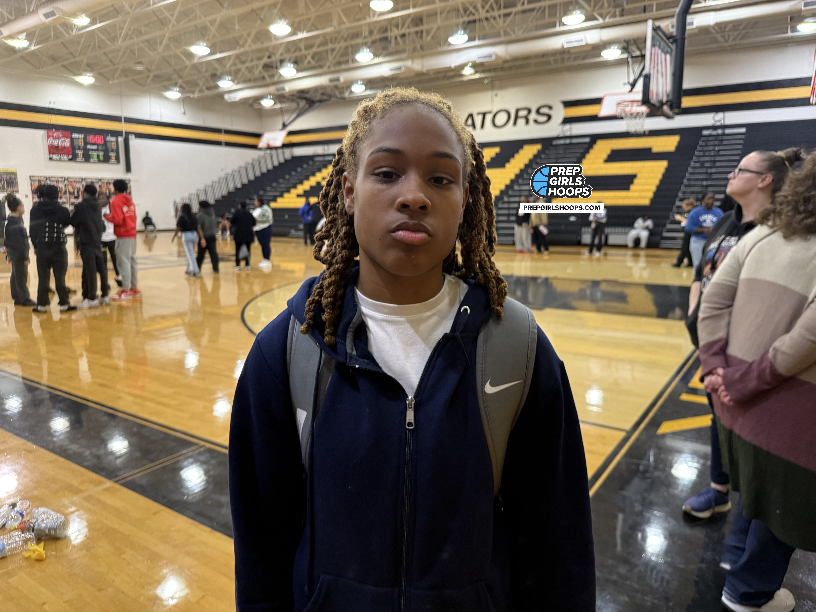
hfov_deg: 71.6
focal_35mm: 24
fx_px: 566
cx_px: 408
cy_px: 306
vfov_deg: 56.8
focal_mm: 6.76
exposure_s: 1/60
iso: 500
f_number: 1.78
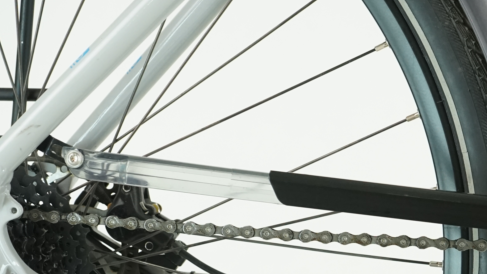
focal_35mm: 103
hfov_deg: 20.4
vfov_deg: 11.6
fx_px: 1330
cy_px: 308
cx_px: 423
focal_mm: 38
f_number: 5.6
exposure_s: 1/200
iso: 1600
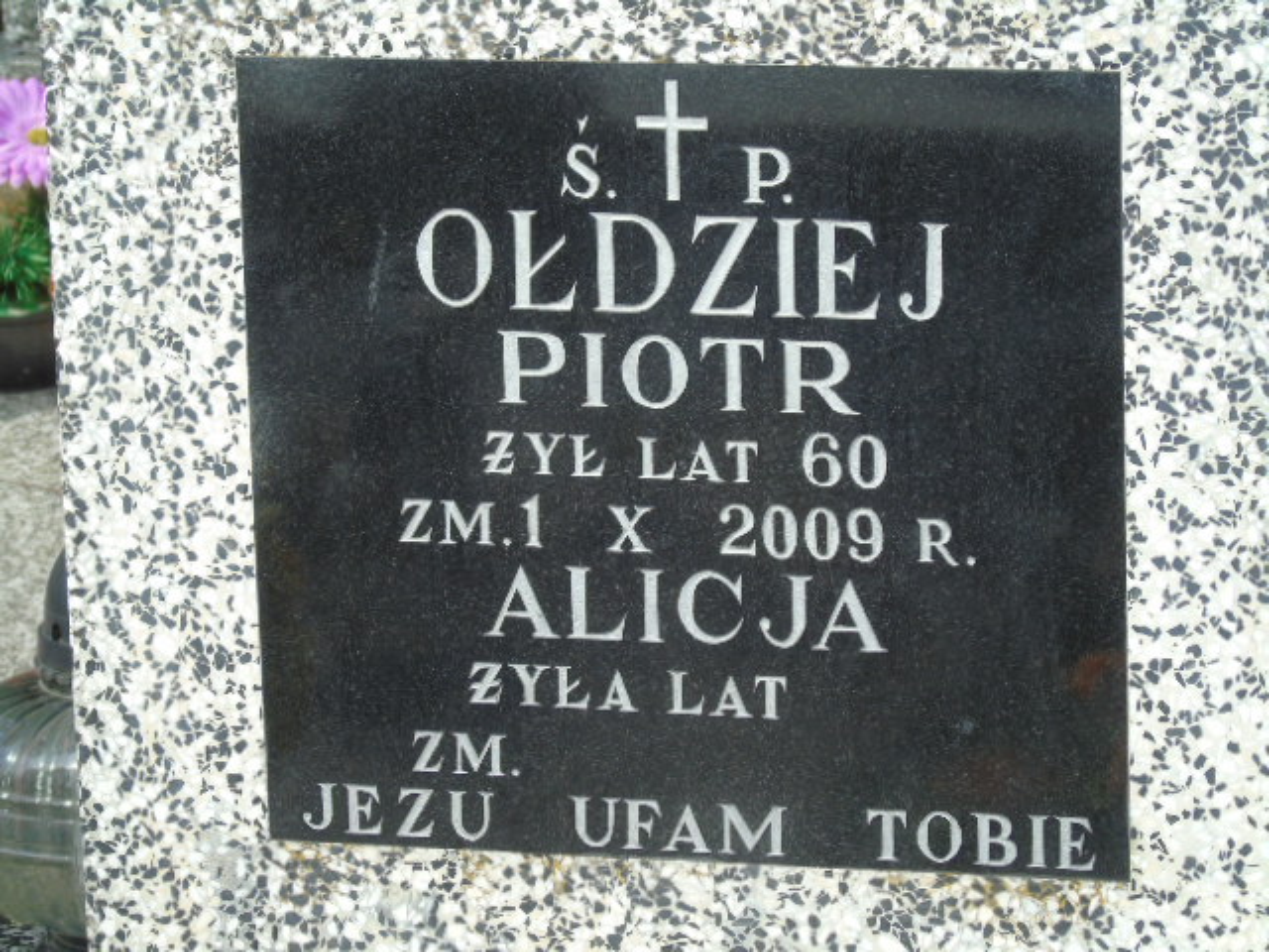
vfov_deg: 9.2
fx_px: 5939
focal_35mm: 162
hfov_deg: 12.2
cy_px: 476
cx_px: 634
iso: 80
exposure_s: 1/200
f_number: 4.9
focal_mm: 29
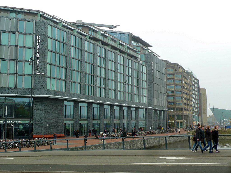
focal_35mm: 48
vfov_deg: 30.3
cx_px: 116
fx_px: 320
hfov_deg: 39.7
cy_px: 86
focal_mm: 7.9
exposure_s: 1/80
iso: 80
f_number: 3.8
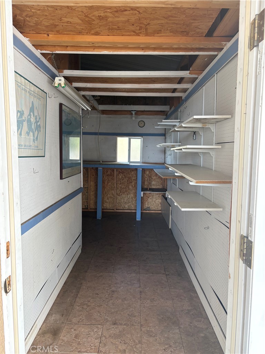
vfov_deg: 67.3
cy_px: 177
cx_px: 132
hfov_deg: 53.1
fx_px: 265
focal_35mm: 26
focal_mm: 5.96
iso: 80
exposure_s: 1/122
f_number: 1.6
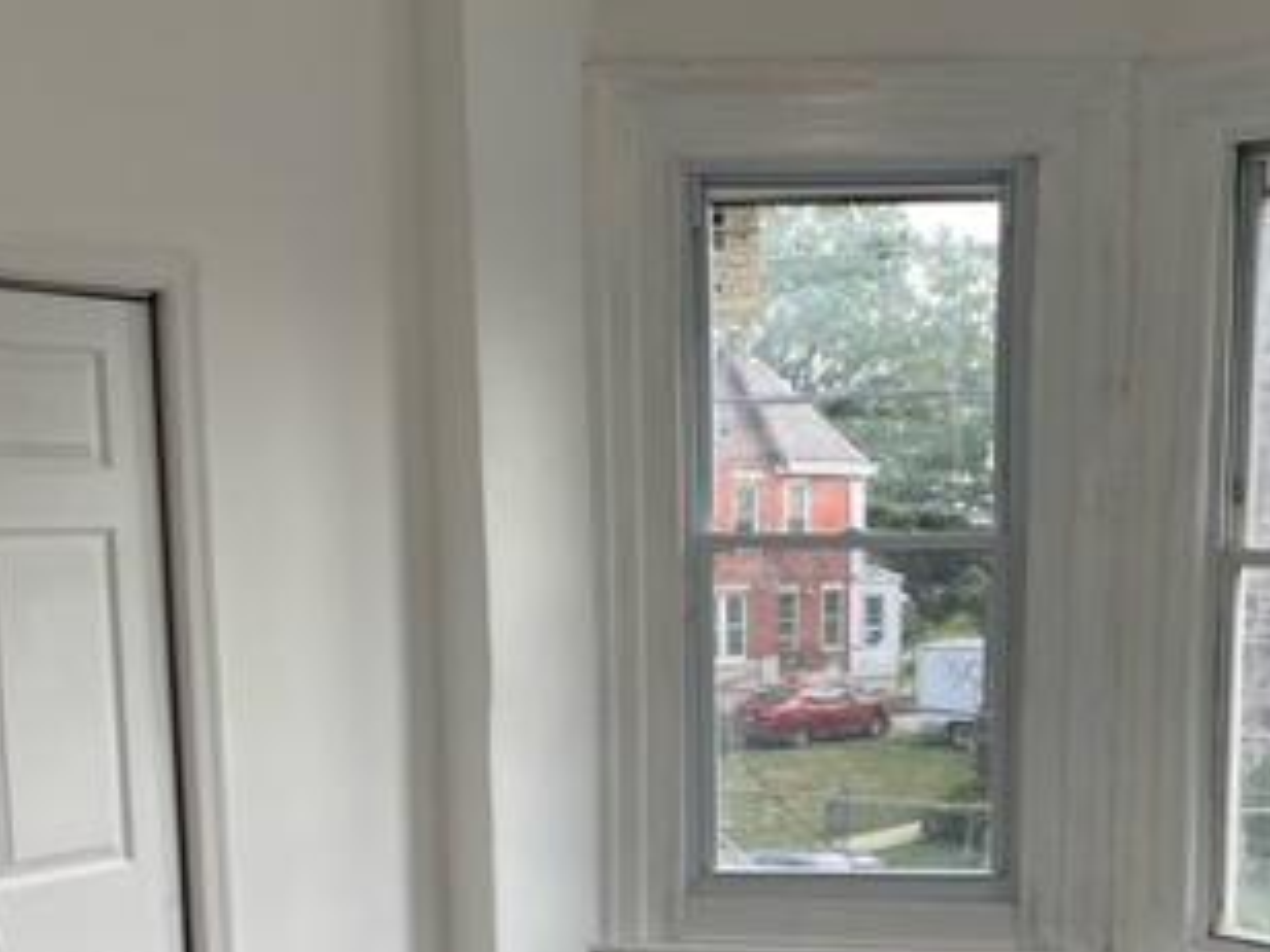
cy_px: 820
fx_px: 1981
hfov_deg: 35.3
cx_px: 812
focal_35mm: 54
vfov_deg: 26.3
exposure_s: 1/229
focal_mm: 4.25
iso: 32
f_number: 1.8
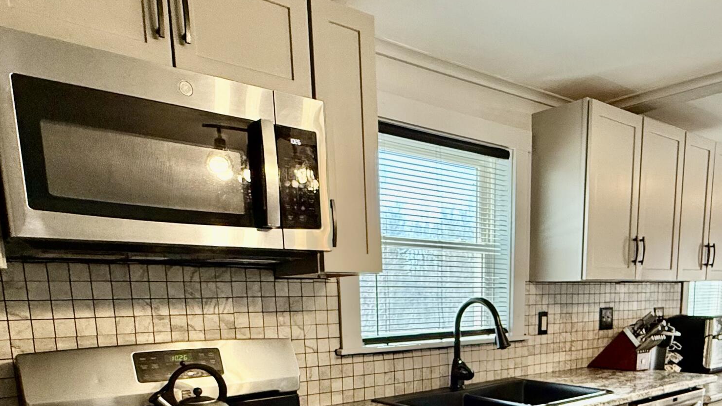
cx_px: 435
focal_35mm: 31
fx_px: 593
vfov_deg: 34.4
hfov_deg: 62.1
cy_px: 404
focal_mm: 2.22
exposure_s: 1/120
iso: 160
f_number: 2.2
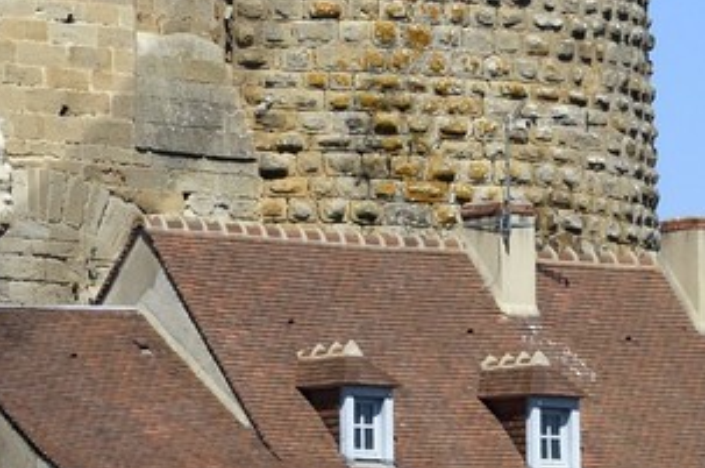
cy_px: -417
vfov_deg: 2.2
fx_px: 12396
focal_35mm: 634
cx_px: -586
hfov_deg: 3.2
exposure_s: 1/250
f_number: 13
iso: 200
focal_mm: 120
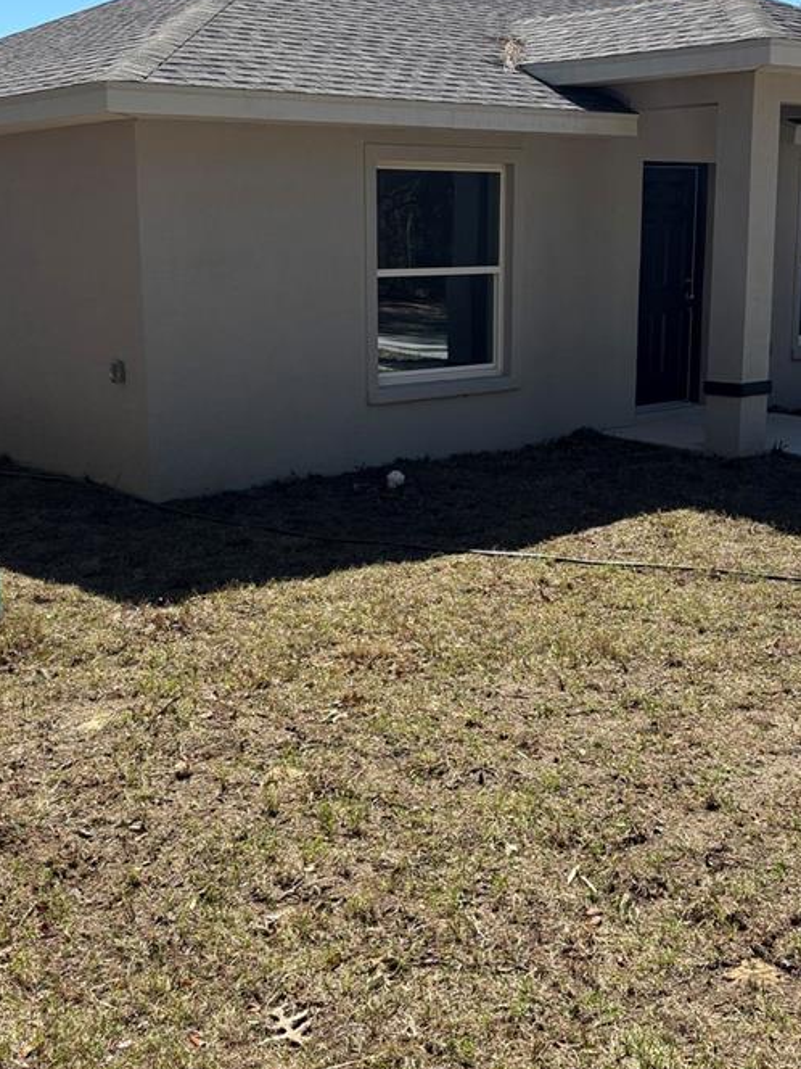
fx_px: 1450
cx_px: 409
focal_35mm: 47
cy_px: 539
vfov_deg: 40.4
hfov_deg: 30.9
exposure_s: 1/2778
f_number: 1.6
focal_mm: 5.96
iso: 50
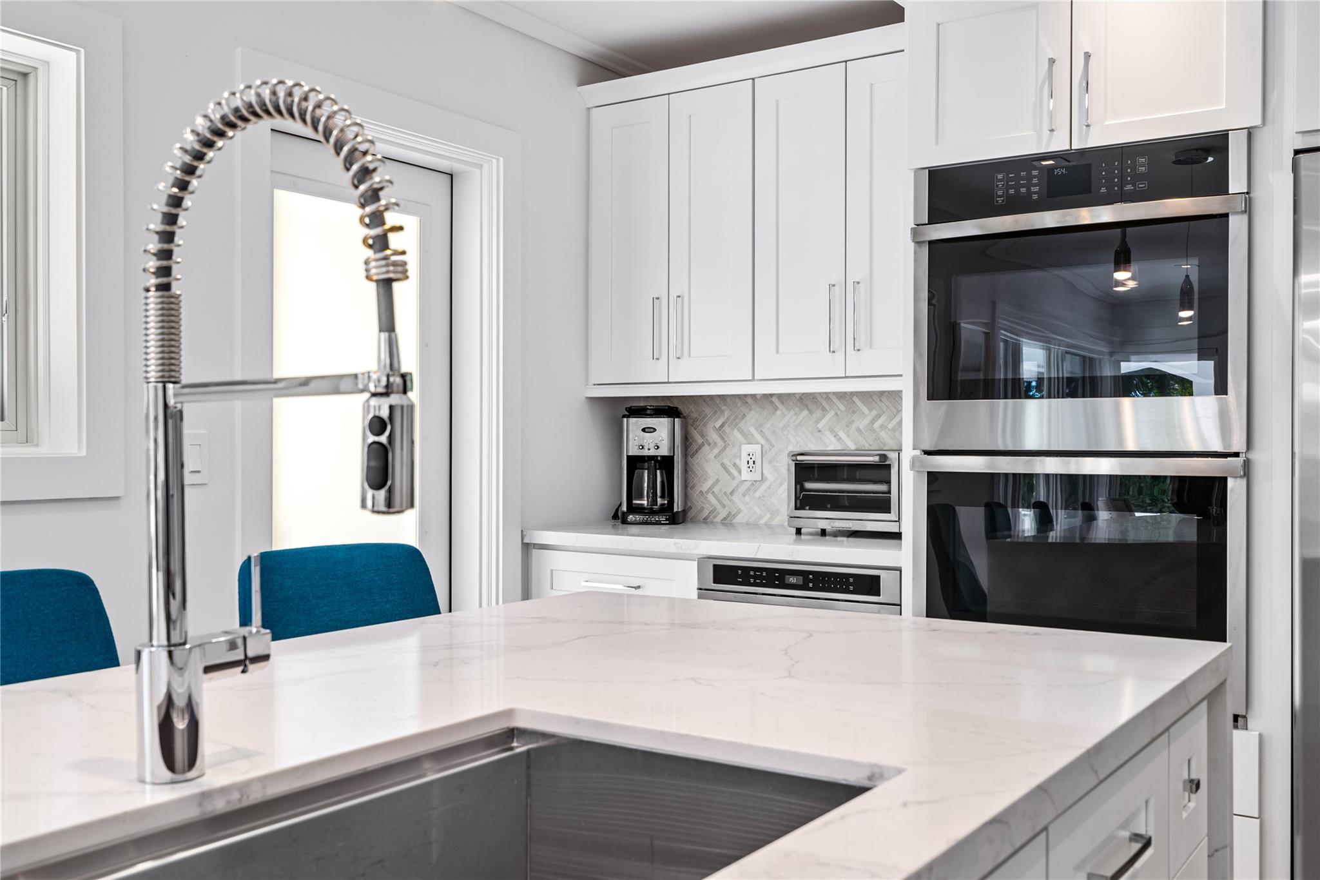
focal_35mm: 34
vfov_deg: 38.9
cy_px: 440
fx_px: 1246
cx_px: 660
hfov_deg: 55.8
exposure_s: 1/1.67
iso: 100
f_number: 9
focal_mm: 34
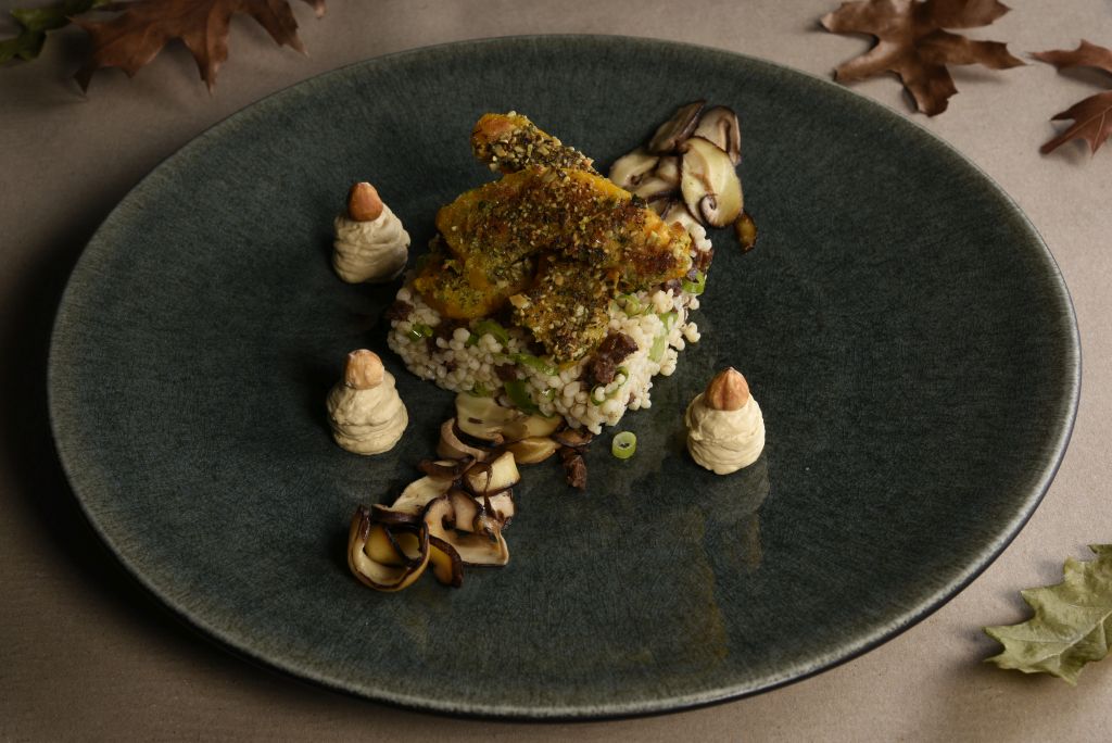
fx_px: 2009
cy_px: 372
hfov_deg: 30.9
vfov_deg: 20.9
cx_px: 556
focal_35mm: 65
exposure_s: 1/60
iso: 100
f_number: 14
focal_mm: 65
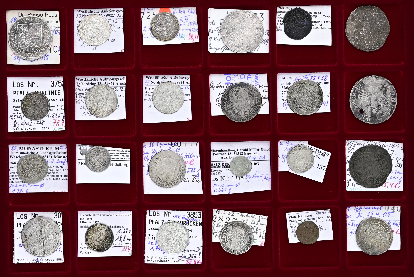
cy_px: 138
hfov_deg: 48.4
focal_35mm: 40
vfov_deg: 33.5
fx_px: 460
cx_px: 207
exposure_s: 1/30
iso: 200
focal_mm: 27
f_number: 11
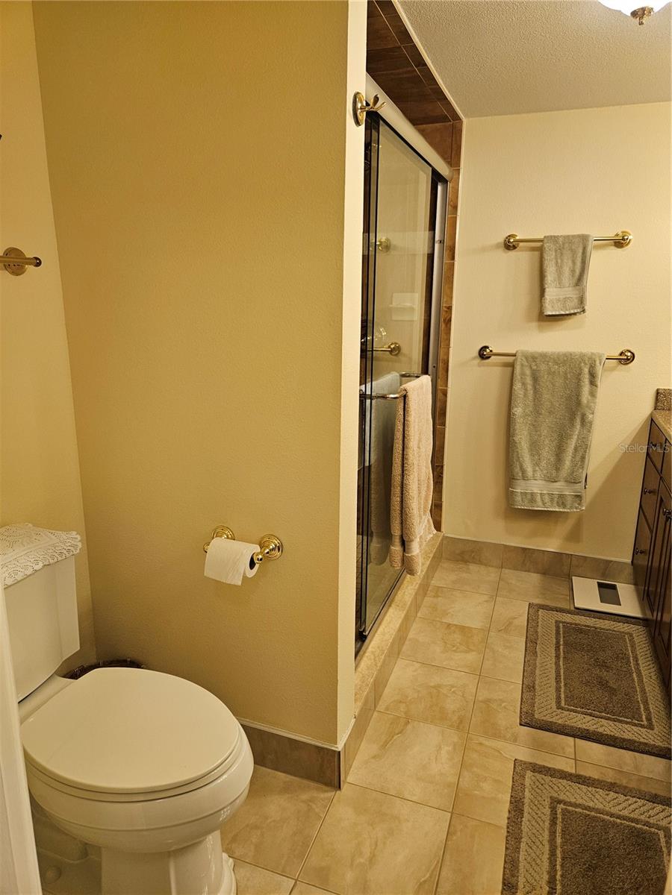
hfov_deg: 58.9
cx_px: 336
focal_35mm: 23
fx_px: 595
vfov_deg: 73.9
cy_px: 448
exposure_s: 1/120
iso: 160
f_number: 1.8
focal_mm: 5.4
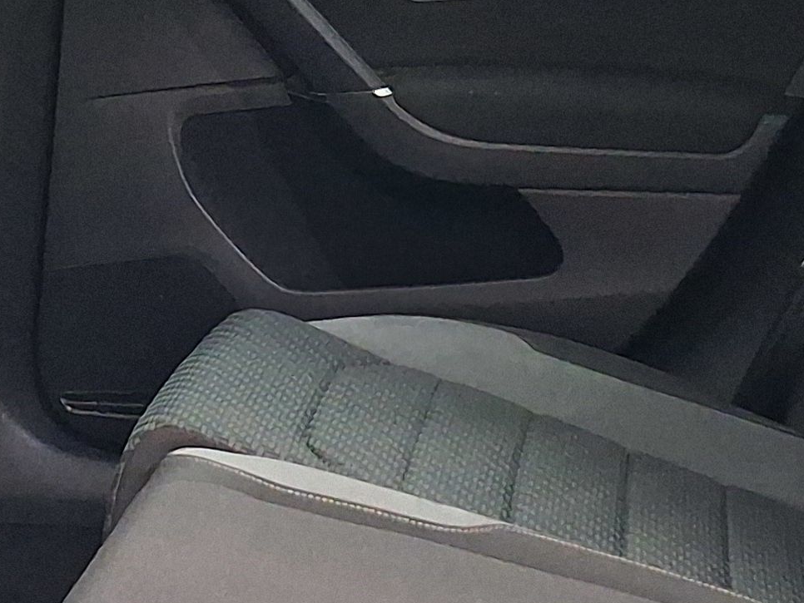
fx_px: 2648
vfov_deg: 13.0
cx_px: 347
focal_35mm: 114
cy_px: 271
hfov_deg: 17.3
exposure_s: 1/24
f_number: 1.8
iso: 800
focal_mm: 4
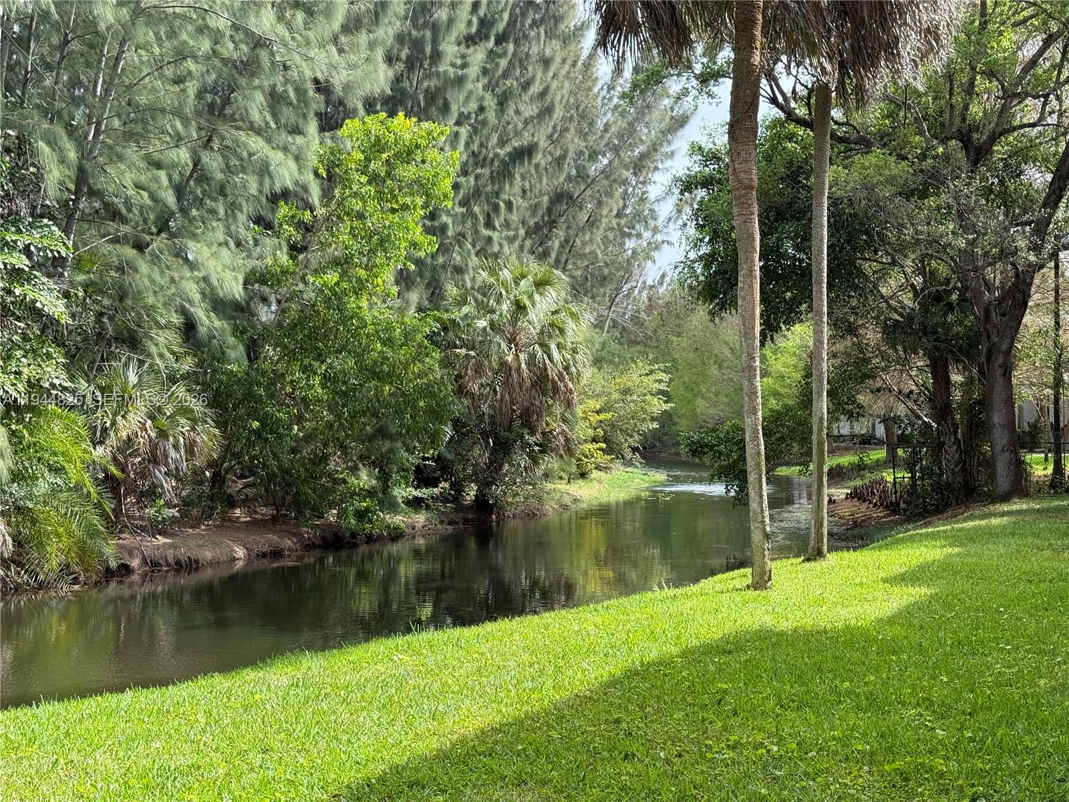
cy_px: 401
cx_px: 534
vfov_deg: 30.3
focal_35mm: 48
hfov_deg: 39.7
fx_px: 1482
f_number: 1.78
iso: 64
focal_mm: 6.76
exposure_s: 1/837
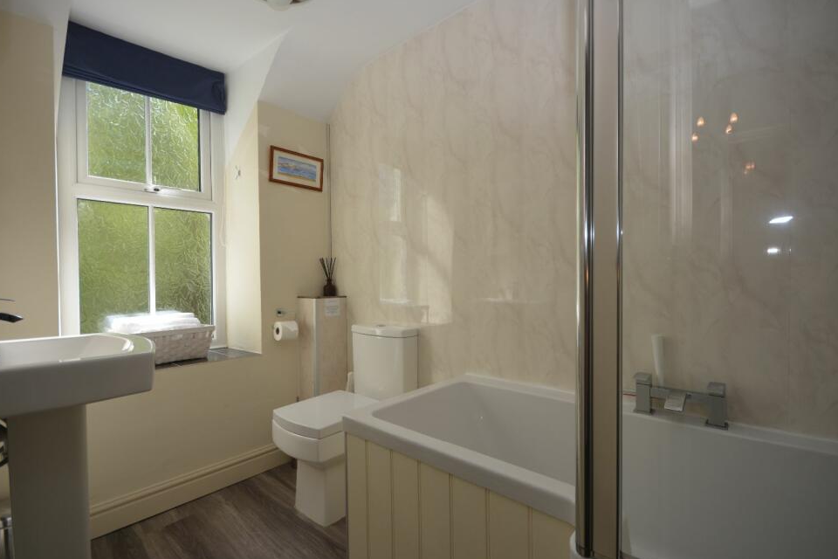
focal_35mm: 16
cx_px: 407
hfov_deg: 96.7
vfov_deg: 73.7
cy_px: 282
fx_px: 372
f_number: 5.6
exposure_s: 1/125
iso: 180
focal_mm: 10
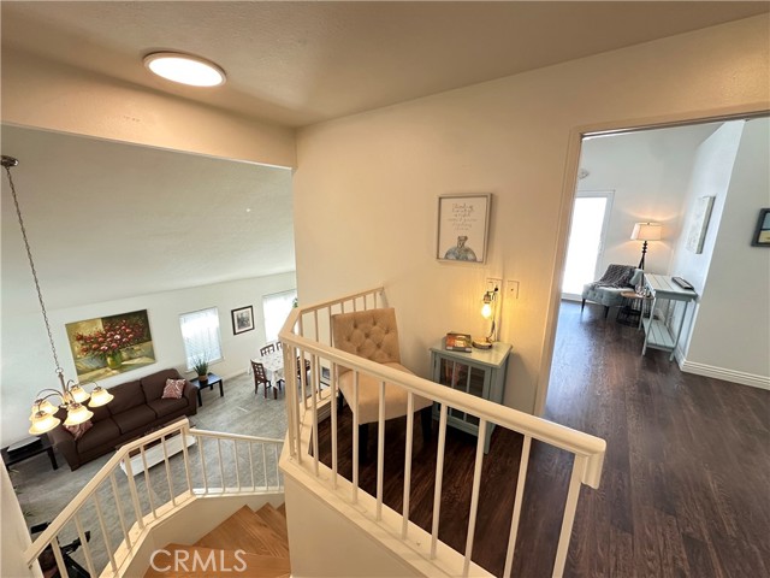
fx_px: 311
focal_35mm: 14
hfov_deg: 102.1
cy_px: 289
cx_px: 385
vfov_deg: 85.7
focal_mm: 2.22
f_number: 2.2
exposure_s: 1/120
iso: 200
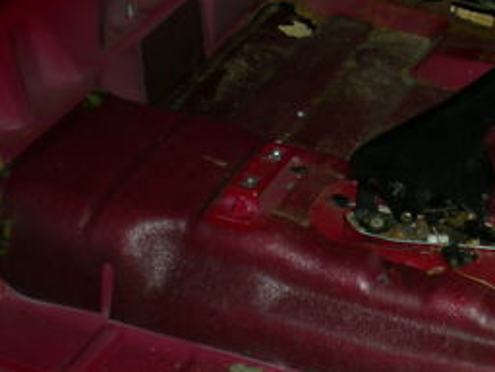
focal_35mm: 95
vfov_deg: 15.5
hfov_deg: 20.2
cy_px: 101
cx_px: 449
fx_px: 1358
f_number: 3.1
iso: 50
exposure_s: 1/60
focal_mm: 6.3
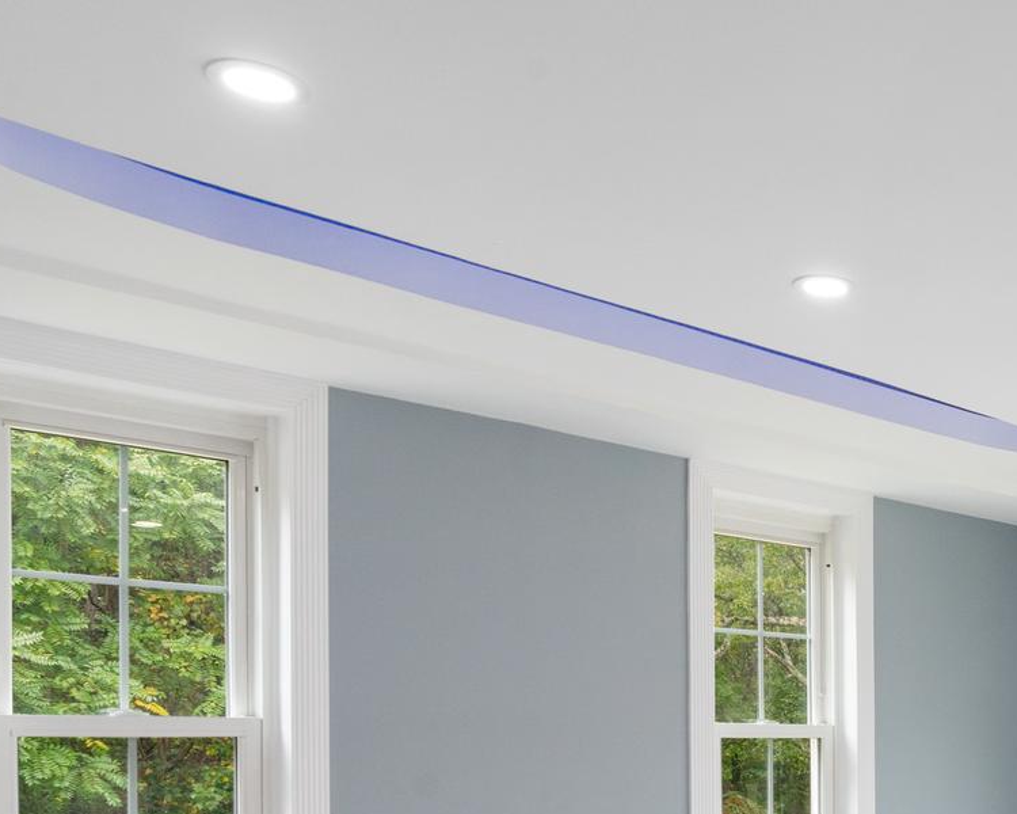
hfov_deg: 38.5
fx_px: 1234
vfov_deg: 34.2
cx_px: 1067
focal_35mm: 41
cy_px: 751
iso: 400
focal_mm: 16
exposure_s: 1/50
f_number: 9
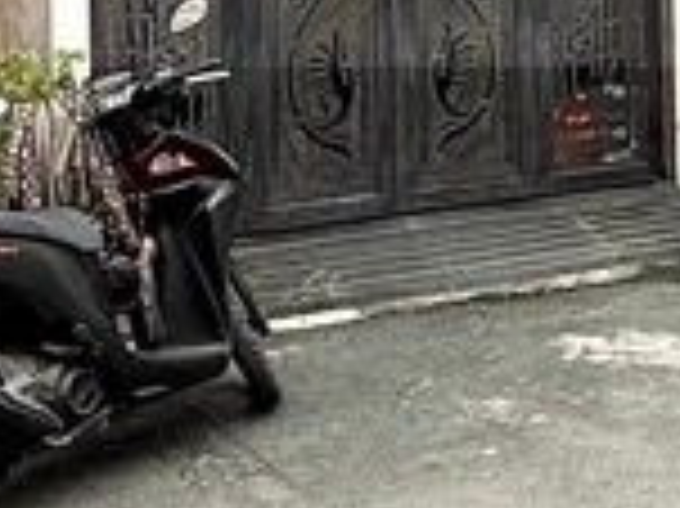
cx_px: 612
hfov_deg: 20.3
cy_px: -90
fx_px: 1865
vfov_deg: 15.0
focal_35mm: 95
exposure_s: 1/419
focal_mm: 2.22
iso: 50
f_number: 2.2
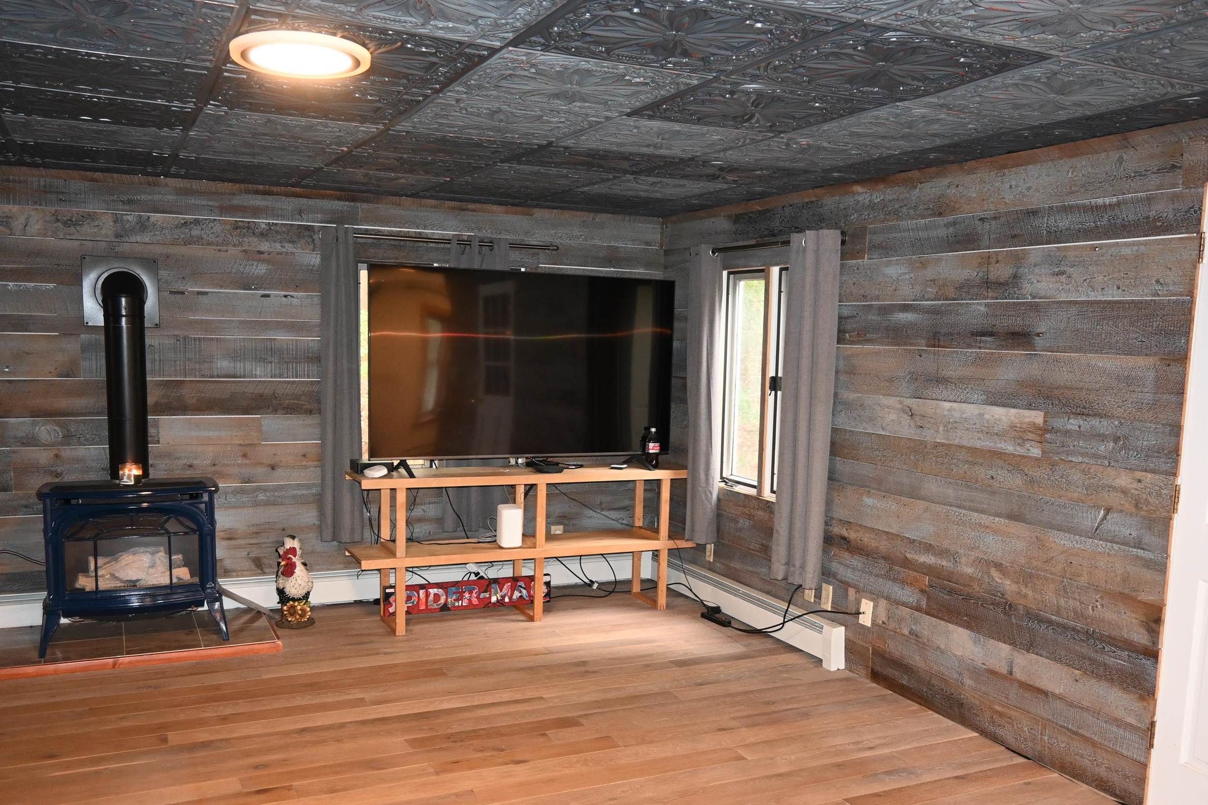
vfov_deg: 42.2
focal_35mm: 31
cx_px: 633
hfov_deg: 60.3
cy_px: 473
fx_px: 1040
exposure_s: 1/60
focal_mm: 16
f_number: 3.5
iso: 1250
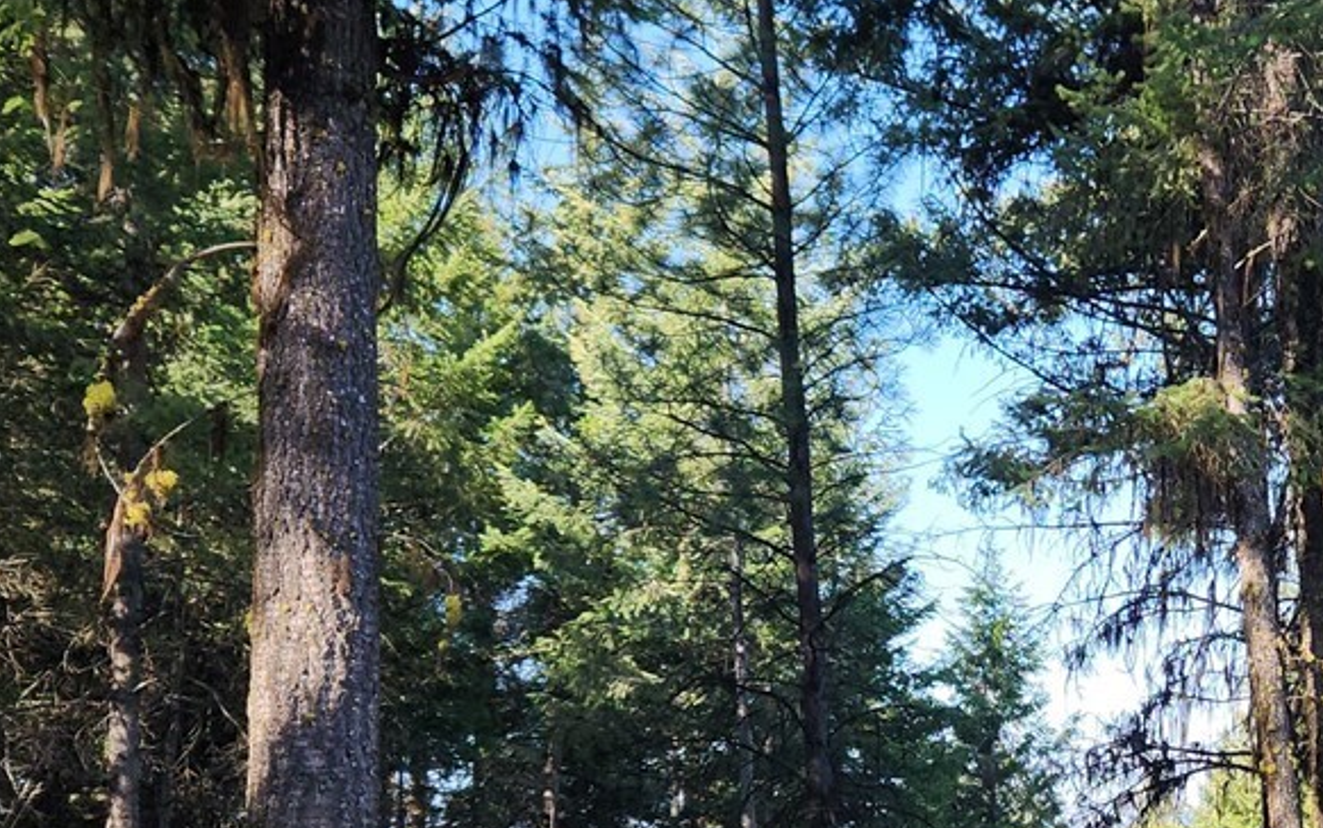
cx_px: 1325
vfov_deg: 19.2
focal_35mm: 67
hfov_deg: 28.7
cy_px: 694
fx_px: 2416
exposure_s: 1/411
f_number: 1.8
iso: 20
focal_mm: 5.4
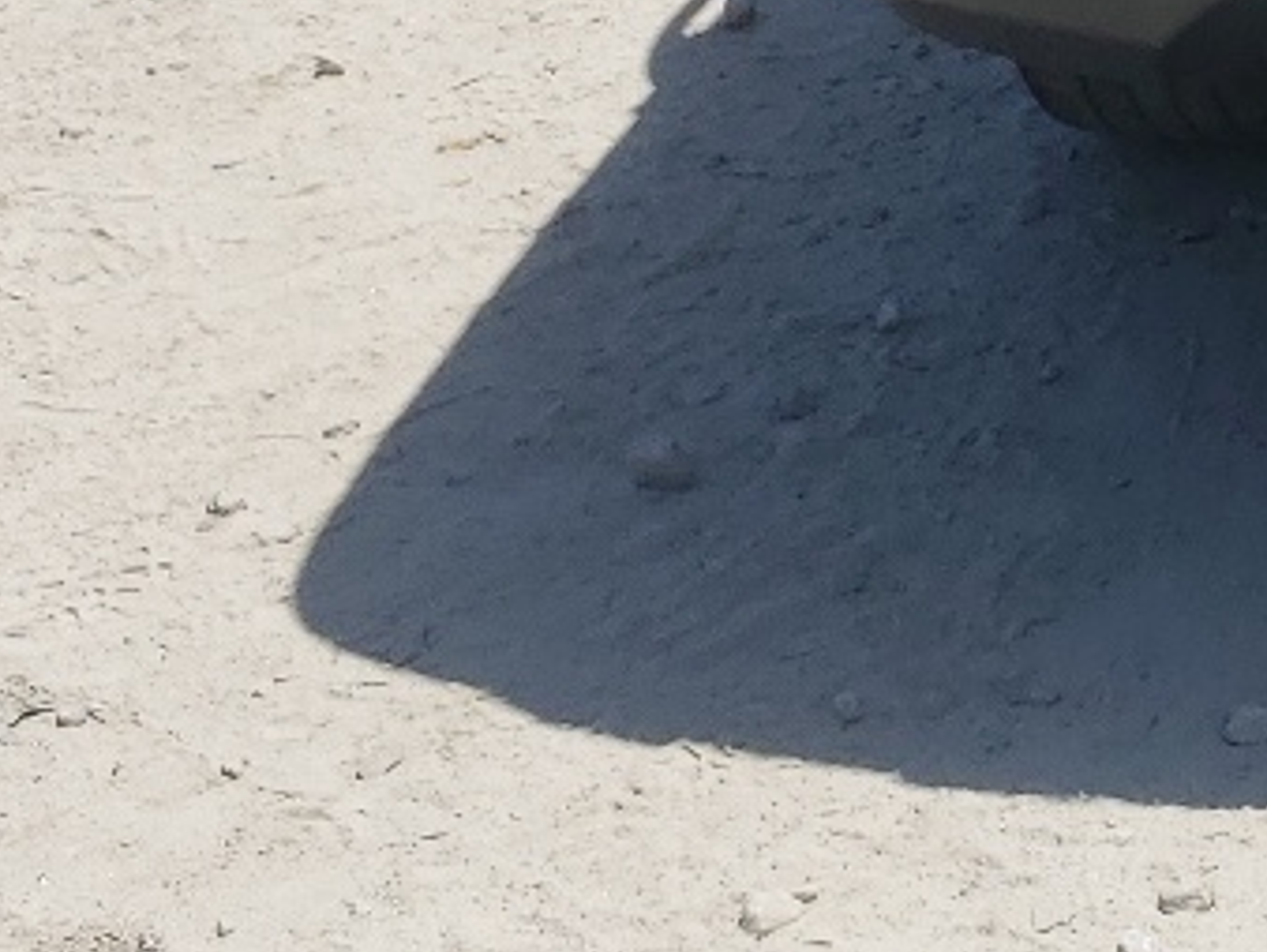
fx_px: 4505
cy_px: -558
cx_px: 2369
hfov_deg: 14.0
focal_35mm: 123
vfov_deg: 11.5
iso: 50
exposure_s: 1/3333
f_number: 1.5
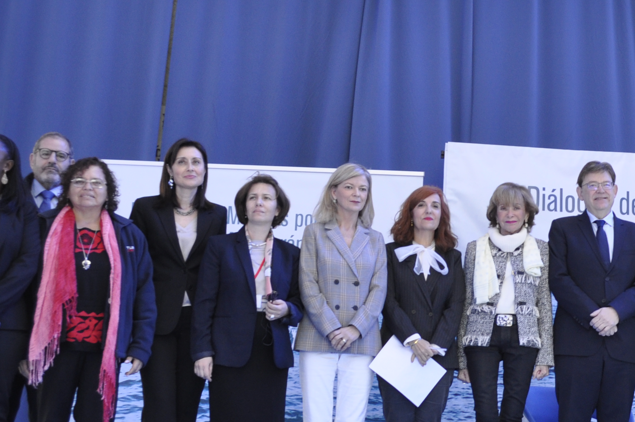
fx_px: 1163
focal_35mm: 66
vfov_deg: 20.5
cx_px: 539
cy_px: 242
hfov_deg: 29.6
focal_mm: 18
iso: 400
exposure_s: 1/125
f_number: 5.6
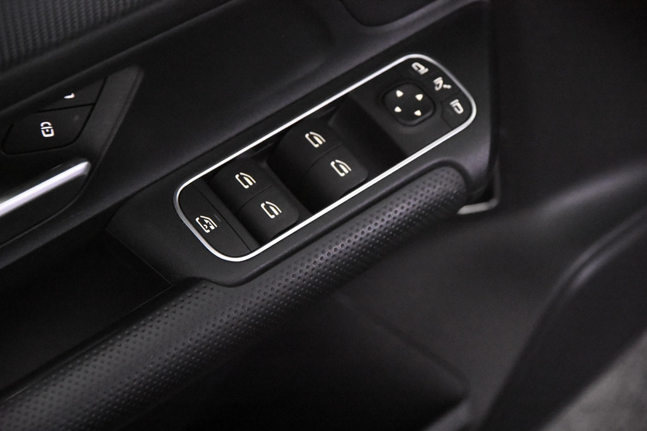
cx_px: 324
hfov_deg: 19.5
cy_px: 216
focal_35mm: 105
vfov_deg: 13.0
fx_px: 1887
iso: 12800
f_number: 4
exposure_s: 1/125
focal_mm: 70
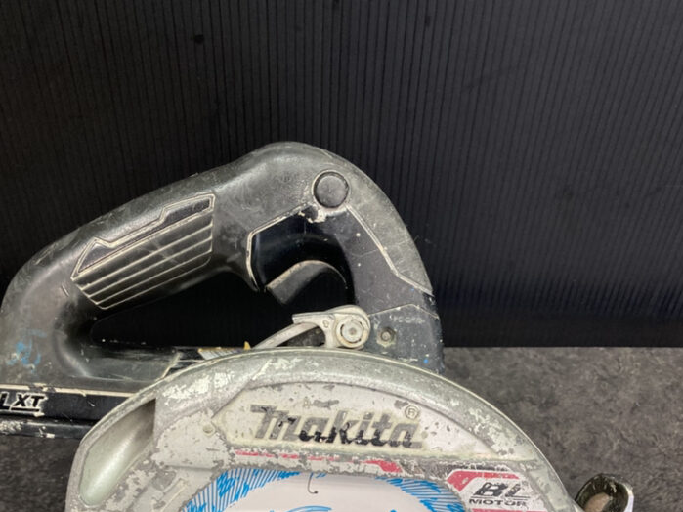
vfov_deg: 33.7
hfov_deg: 45.8
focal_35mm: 41
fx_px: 809
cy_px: 438
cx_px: 328
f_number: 1.8
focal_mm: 3.99
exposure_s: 1/106
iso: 80
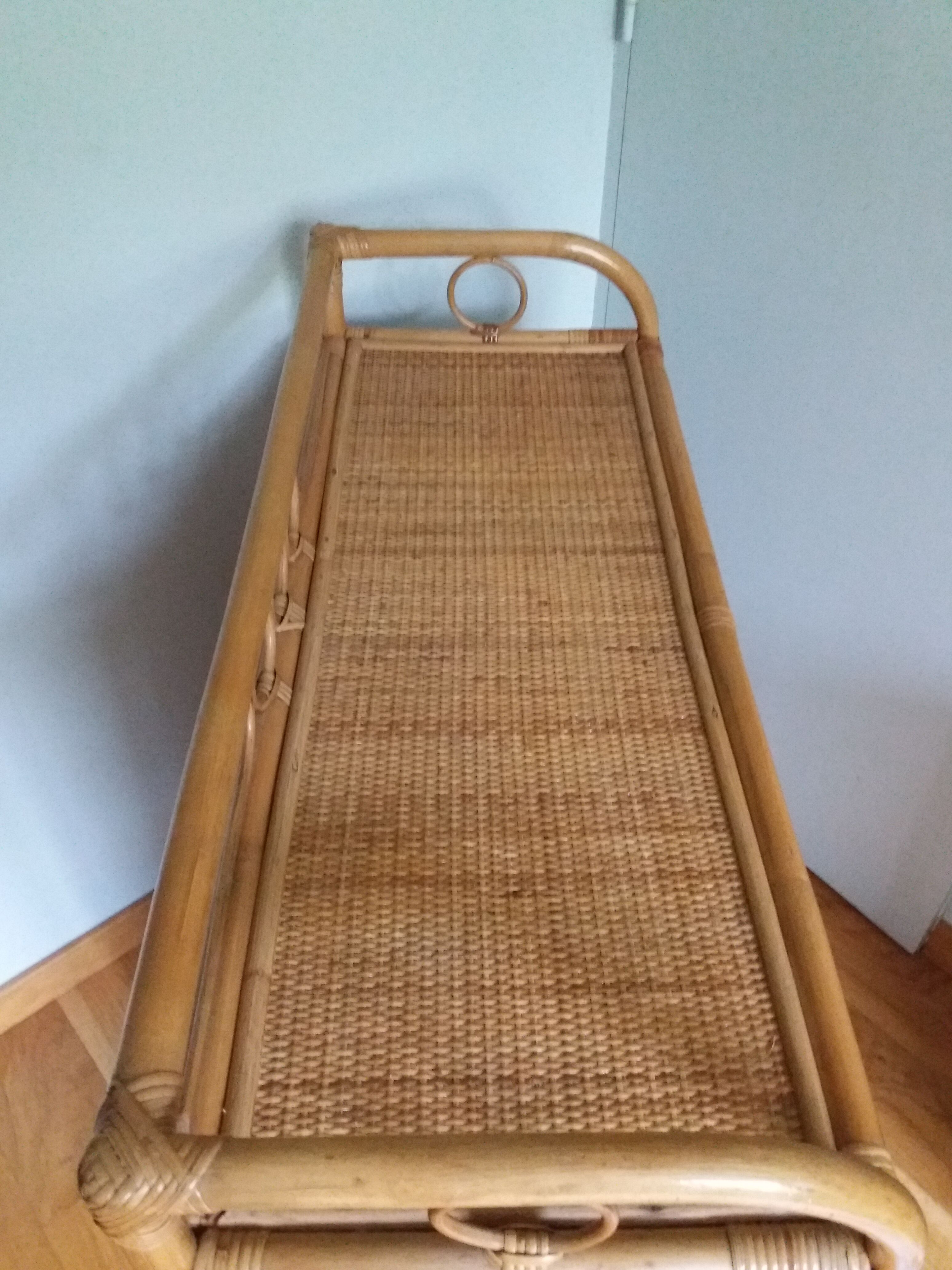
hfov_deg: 49.7
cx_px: 476
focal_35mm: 28
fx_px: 1027
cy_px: 635
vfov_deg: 63.4
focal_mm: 3.7
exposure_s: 1/17
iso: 800
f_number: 1.9
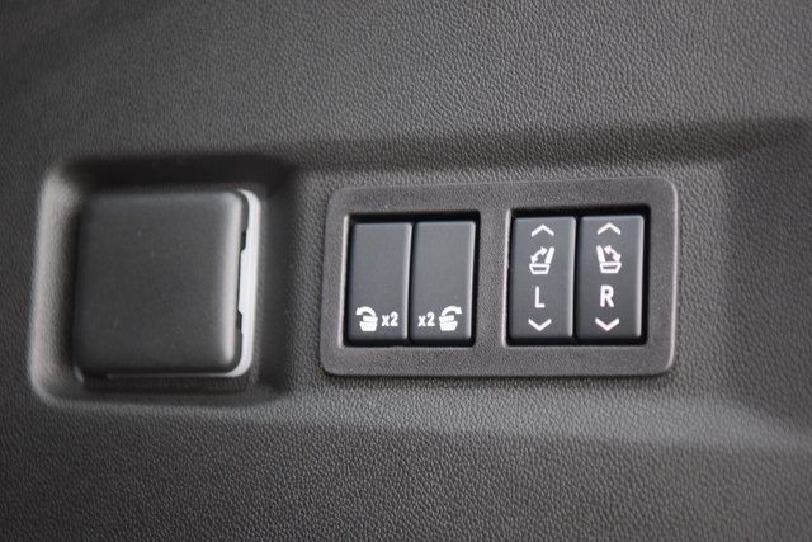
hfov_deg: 19.5
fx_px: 2369
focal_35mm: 105
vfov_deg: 13.0
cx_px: 406
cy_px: 271
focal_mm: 70
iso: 1600
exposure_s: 1/5
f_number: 2.8
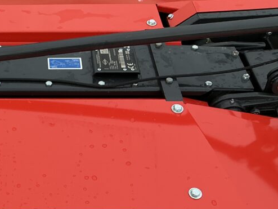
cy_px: 196
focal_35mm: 58
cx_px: -6
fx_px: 466
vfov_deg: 24.4
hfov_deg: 30.6
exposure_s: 1/627
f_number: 1.8
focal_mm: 3
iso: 25
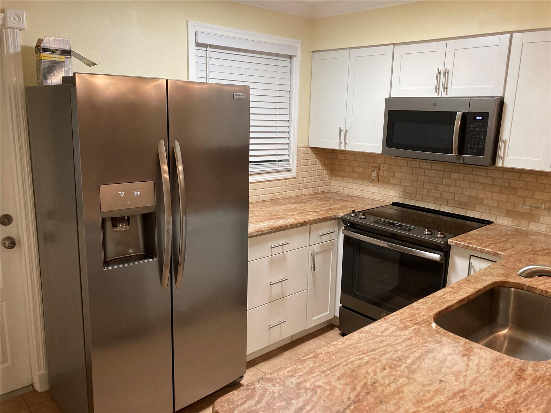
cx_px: 276
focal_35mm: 28
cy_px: 206
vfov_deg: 49.7
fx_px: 446
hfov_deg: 63.4
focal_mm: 3.99
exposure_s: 1/60
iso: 160
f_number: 1.8
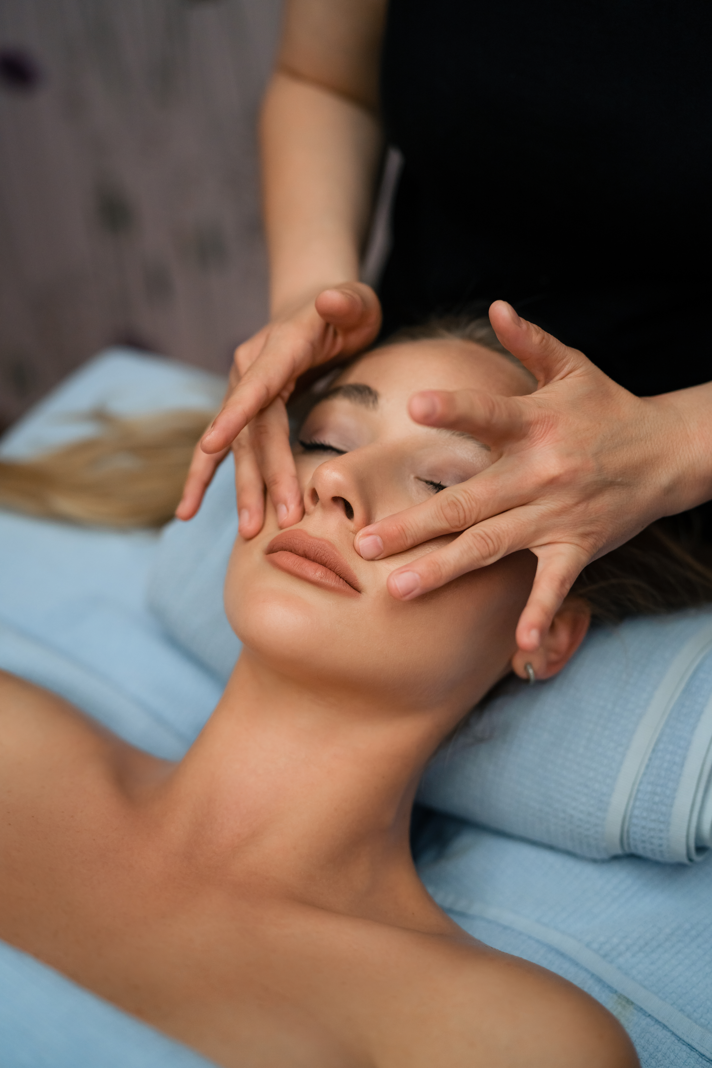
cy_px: 534
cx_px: 356
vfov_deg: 39.6
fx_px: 1483
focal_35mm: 50
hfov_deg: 27.0
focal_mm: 50
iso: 500
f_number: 1.8
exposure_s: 1/60
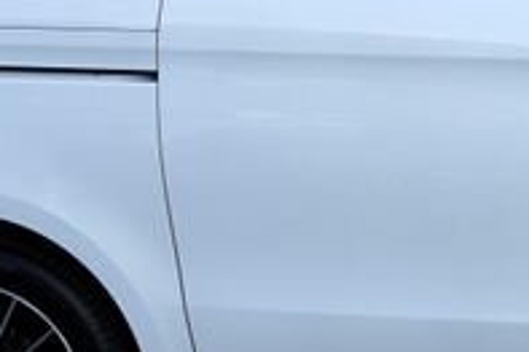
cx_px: 666
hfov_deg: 15.7
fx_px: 1835
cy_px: -245
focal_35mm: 125
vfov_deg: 10.4
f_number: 2.8
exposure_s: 1/1600
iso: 100
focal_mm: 24
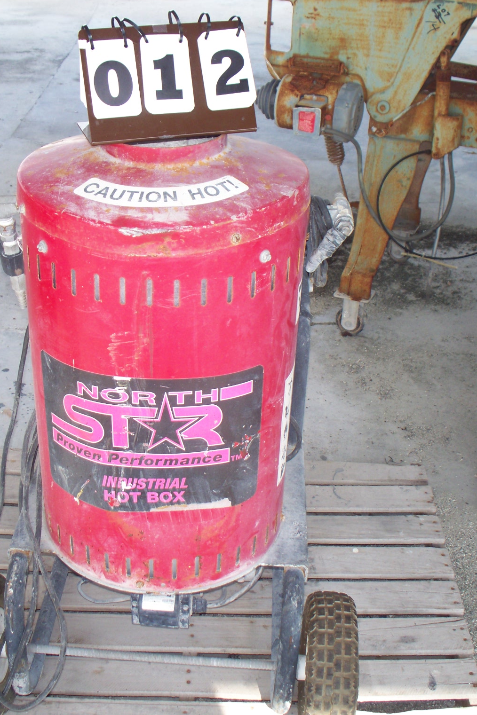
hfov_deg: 27.4
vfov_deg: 40.3
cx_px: 183
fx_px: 974
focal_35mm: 49
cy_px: 357
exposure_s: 1/320
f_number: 2.8
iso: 80
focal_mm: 7.54
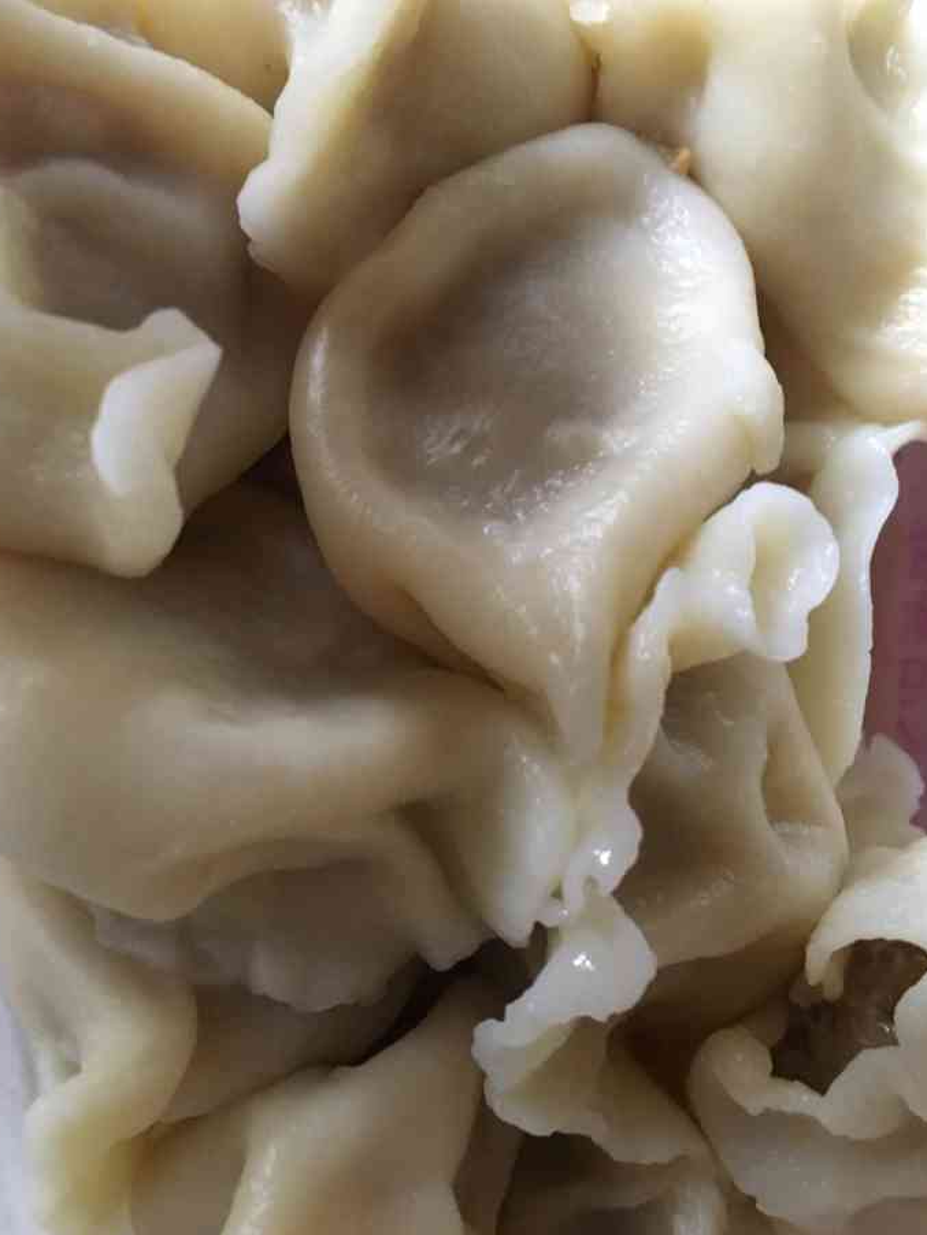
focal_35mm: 30
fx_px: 1071
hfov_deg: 46.8
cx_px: 457
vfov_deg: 60.0
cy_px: 615
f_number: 2.2
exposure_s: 1/17
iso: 200
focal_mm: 4.15
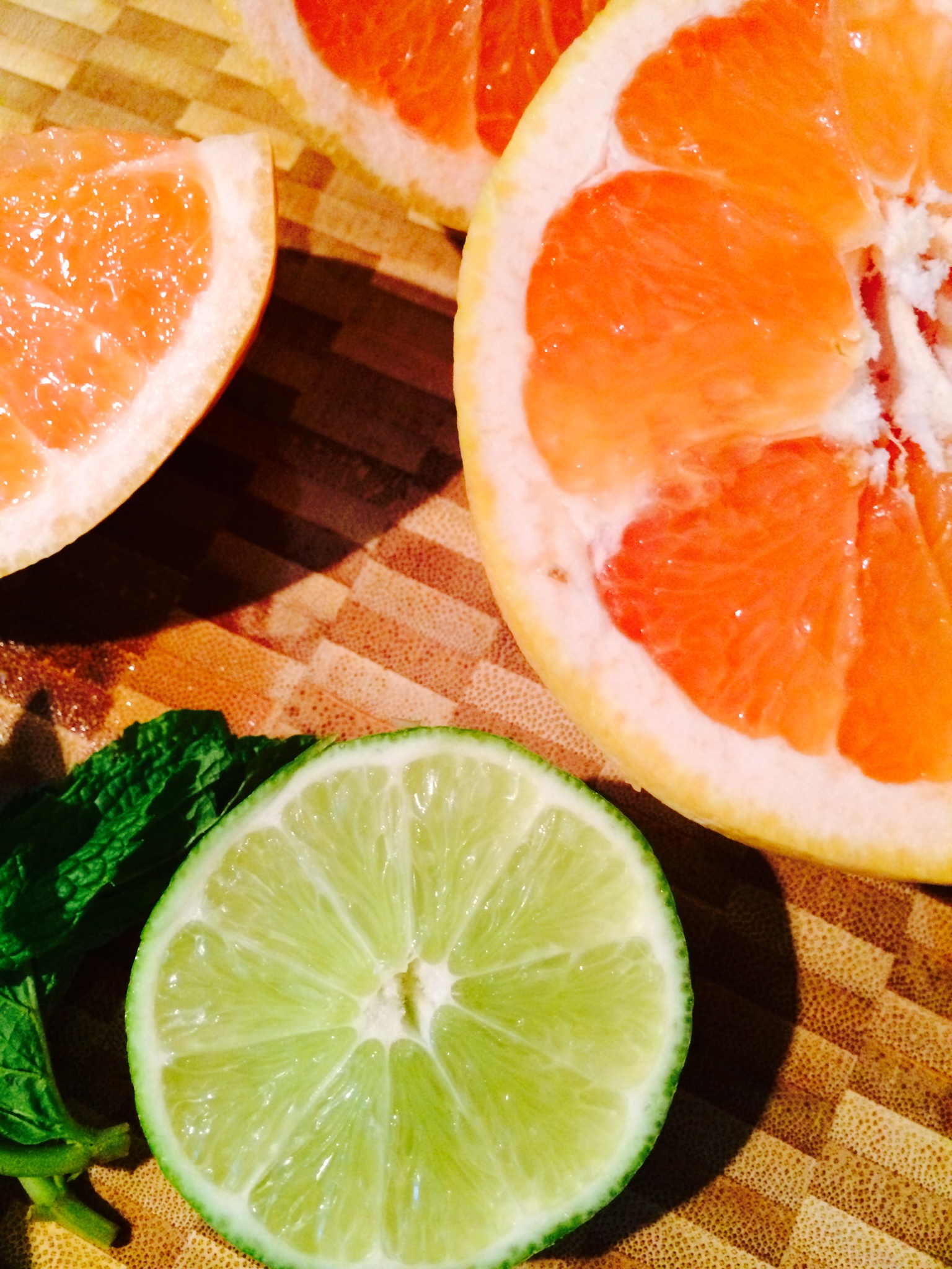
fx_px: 1100
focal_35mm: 30
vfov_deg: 60.0
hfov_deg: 46.8
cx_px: 476
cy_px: 634
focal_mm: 4.12
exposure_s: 1/15
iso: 320
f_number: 2.2
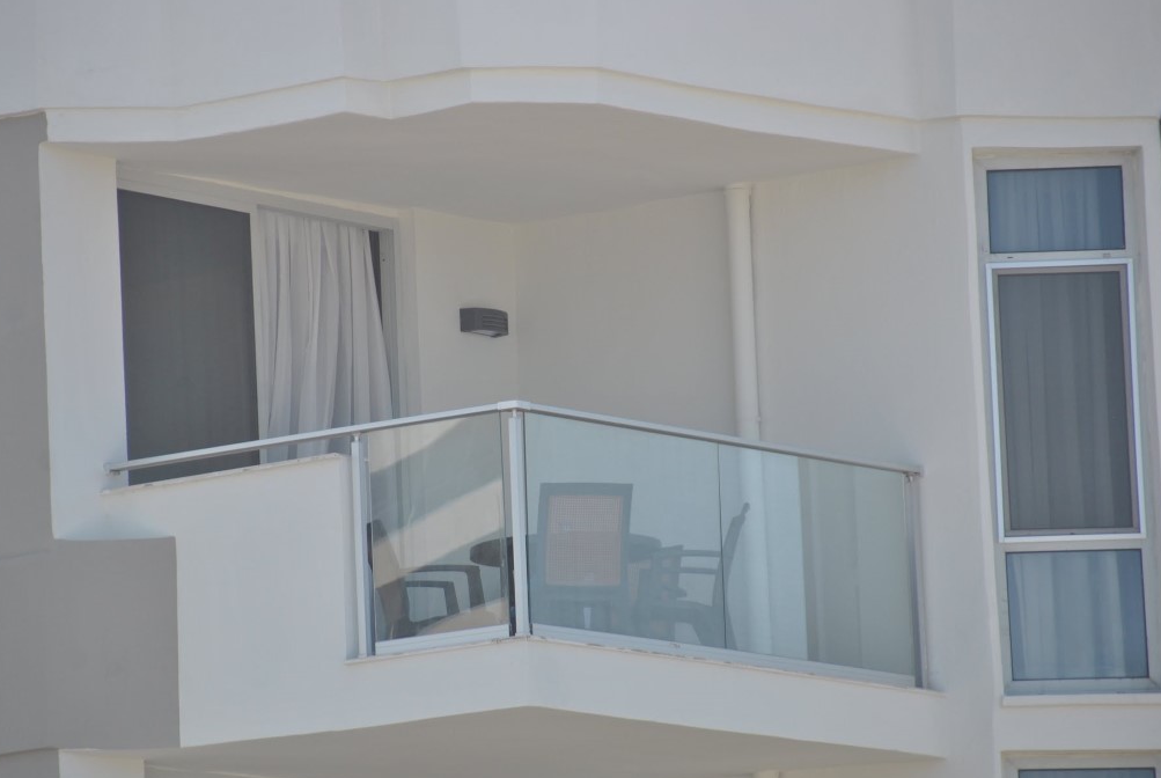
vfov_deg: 4.0
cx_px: 535
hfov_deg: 6.0
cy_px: 440
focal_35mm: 343
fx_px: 11078
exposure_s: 1/500
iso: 200
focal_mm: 200
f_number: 5.6
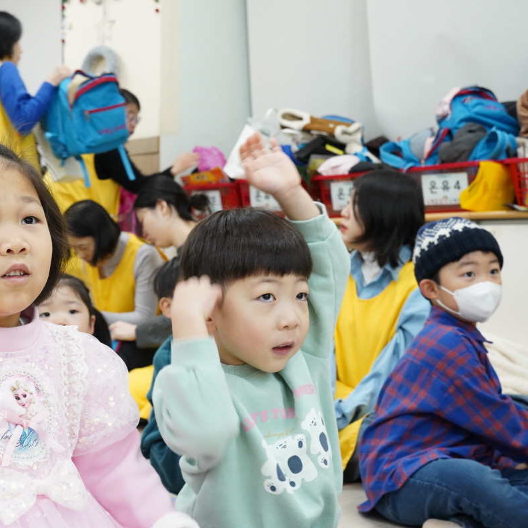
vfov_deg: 32.2
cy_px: 268
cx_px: 115
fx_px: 915
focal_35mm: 53
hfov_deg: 31.5
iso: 2500
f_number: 7.1
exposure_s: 1/50
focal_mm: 38
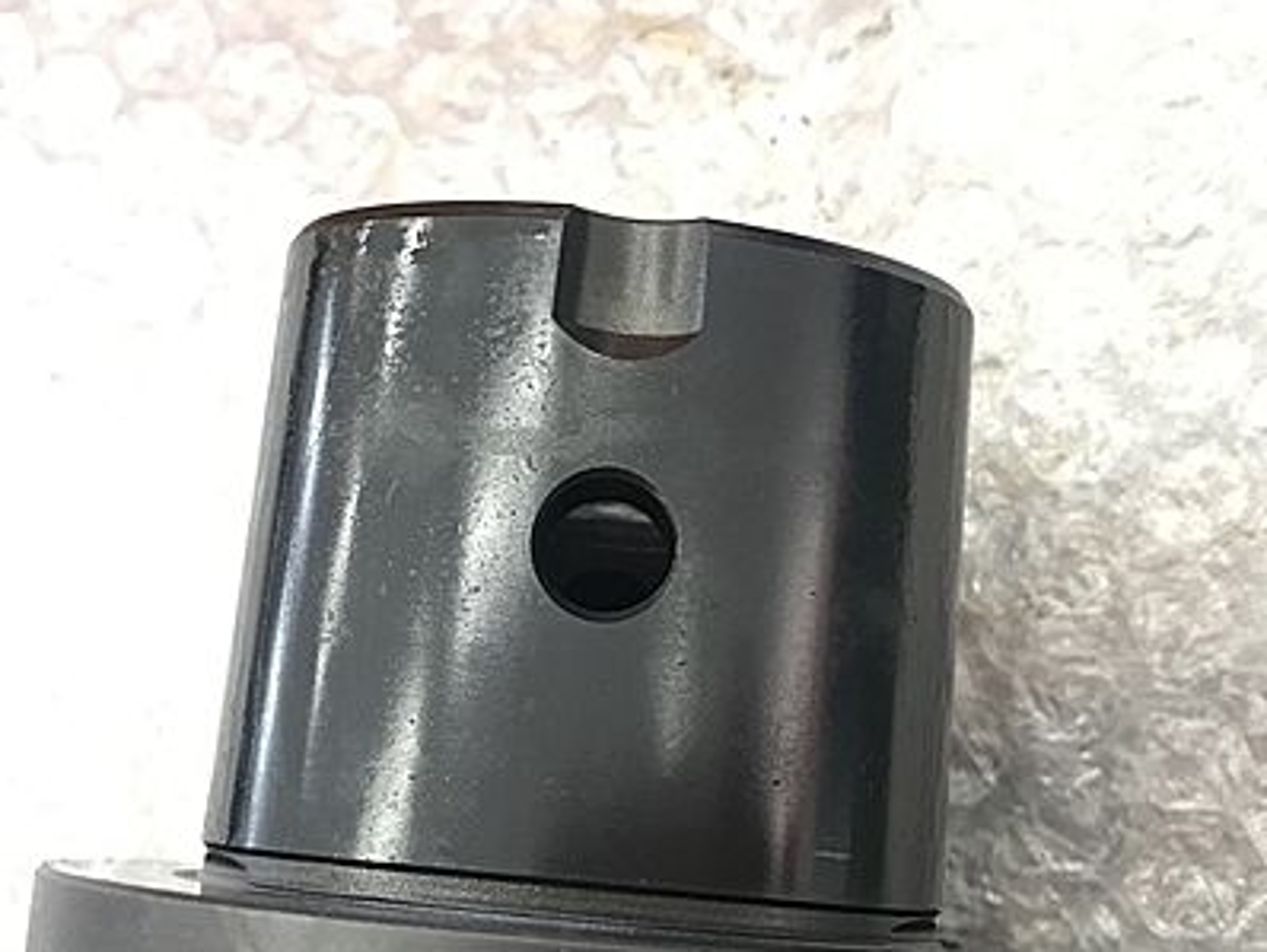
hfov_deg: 42.0
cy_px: 675
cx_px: 662
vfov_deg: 31.8
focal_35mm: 45
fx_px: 1648
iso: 40
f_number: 1.8
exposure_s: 1/24
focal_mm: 3.99
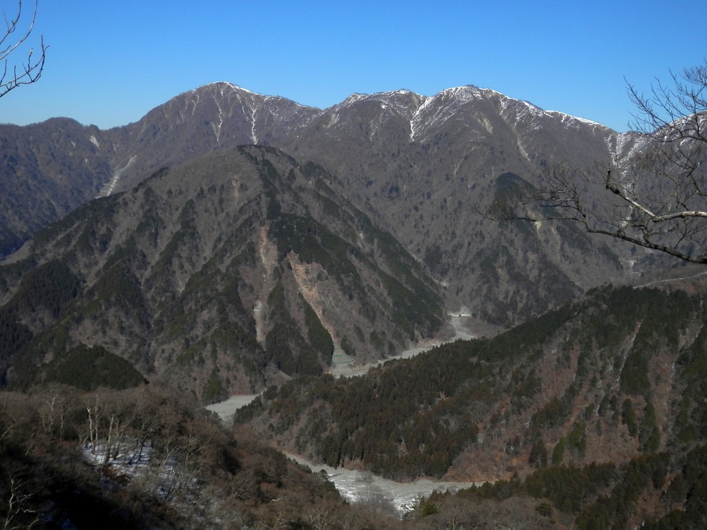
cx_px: 354
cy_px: 265
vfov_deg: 38.7
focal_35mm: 37
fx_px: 756
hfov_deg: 50.1
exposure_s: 1/250
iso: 80
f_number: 10.1
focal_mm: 6.6
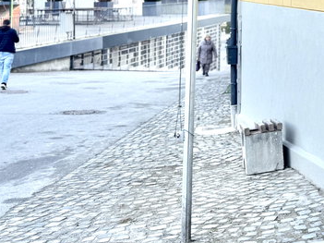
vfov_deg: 20.1
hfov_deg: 24.6
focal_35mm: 70
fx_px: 655
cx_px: 410
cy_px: -18
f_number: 1.78
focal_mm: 6.76
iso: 64
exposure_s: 1/121
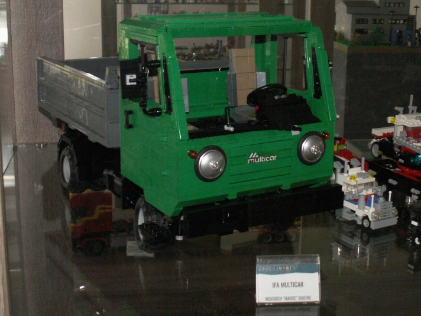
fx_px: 718
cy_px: 136
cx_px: 215
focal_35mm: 59
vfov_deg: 24.8
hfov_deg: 32.7
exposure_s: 1/125
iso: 160
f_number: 2.8
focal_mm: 5.86
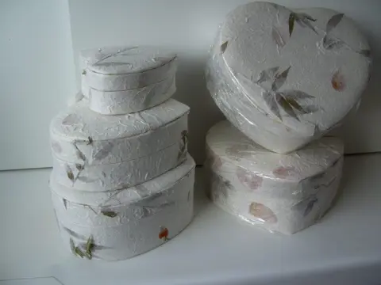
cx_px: 190
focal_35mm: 37
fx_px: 407
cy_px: 142
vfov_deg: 38.7
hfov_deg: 50.1
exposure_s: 1/64
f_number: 3.5
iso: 64
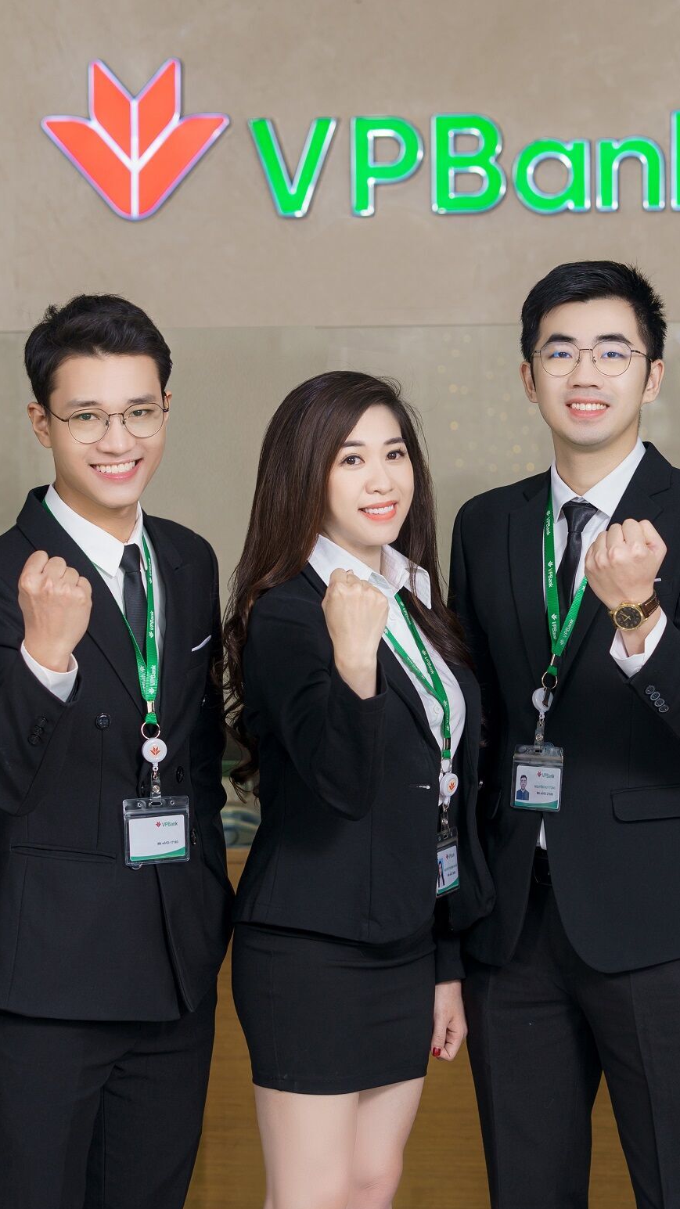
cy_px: 609
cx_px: 461
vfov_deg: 19.3
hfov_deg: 10.9
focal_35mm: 111
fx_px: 3558
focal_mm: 70
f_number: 4
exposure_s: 1/160
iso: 250
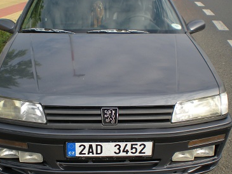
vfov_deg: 27.0
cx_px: 108
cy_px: 84
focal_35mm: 54
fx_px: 362
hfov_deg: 35.5
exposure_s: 1/176
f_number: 4.6
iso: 64
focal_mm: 6.3
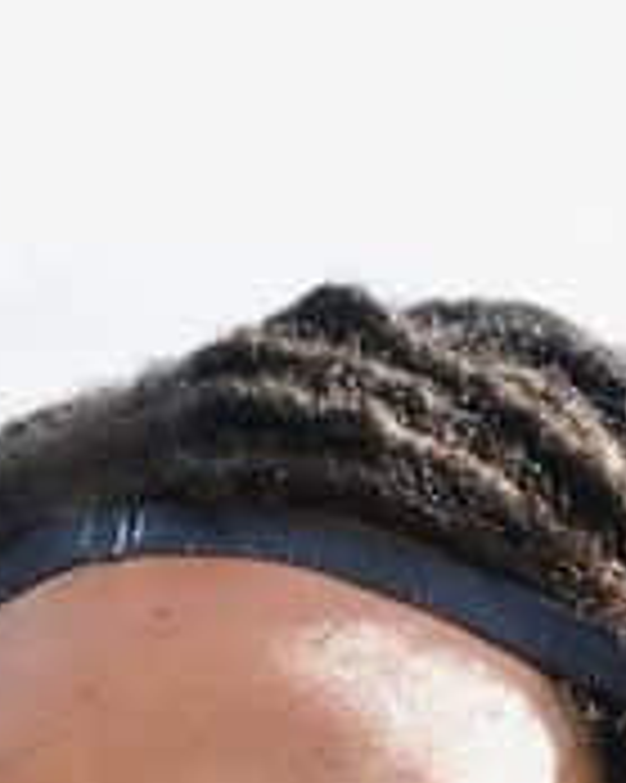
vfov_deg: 5.3
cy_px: 1233
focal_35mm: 364
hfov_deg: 4.2
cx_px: -65
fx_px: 8437
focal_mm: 50
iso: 450
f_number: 10
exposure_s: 1/500
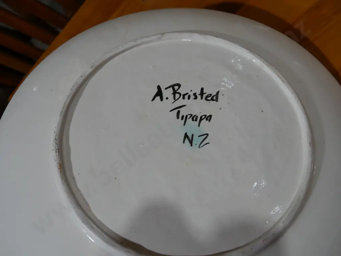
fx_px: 335
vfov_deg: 41.8
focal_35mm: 34
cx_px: 170
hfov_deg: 53.9
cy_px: 128
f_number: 4.5
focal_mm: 17
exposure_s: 1/160
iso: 200
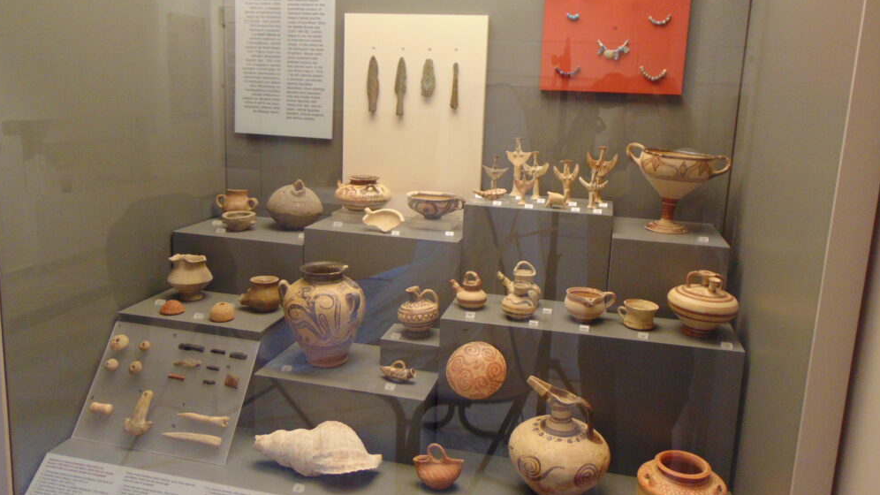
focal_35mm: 28
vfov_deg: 41.4
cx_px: 440
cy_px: 223
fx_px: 653
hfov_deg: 67.9
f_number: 3
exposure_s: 1/30
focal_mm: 4.5
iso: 250
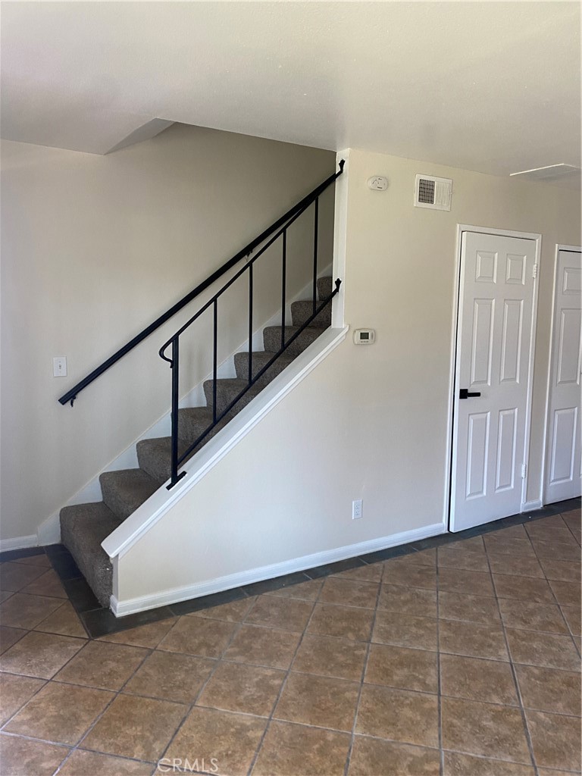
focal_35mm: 26
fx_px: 583
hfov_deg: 53.1
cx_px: 291
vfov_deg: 67.3
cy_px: 388
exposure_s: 1/66
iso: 125
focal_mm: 4.25
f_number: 1.8
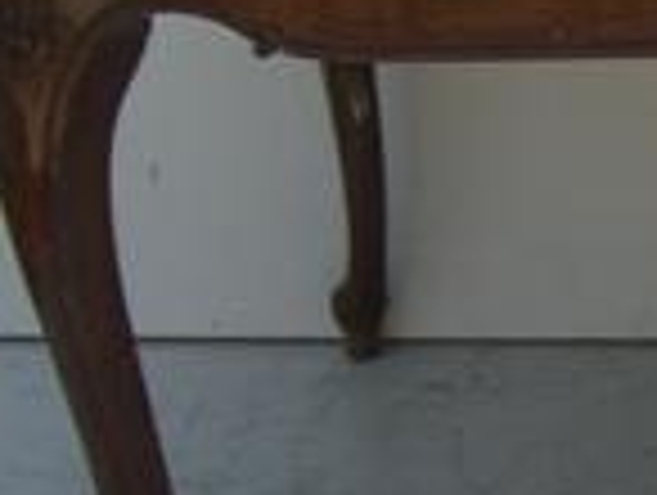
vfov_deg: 9.0
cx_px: 1073
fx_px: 3156
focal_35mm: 166
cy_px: 225
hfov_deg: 11.3
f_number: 2.7
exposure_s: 1/500
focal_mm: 6.2
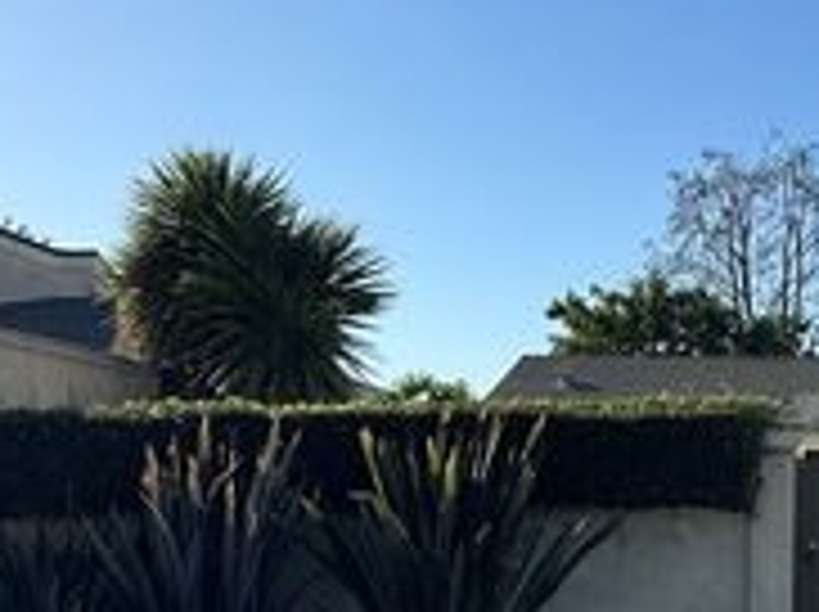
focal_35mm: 66
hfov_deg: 26.8
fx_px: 1559
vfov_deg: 22.1
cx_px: 927
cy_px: 421
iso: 80
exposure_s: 1/5263
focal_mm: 6.86
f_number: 1.78
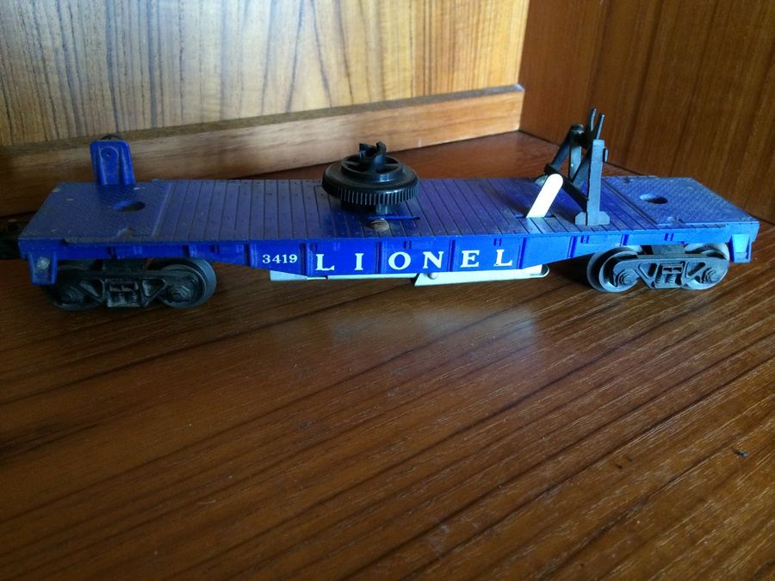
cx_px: 388
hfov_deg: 60.0
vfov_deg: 46.8
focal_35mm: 30
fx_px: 672
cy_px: 290
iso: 250
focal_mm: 4.12
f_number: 2.2
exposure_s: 1/30
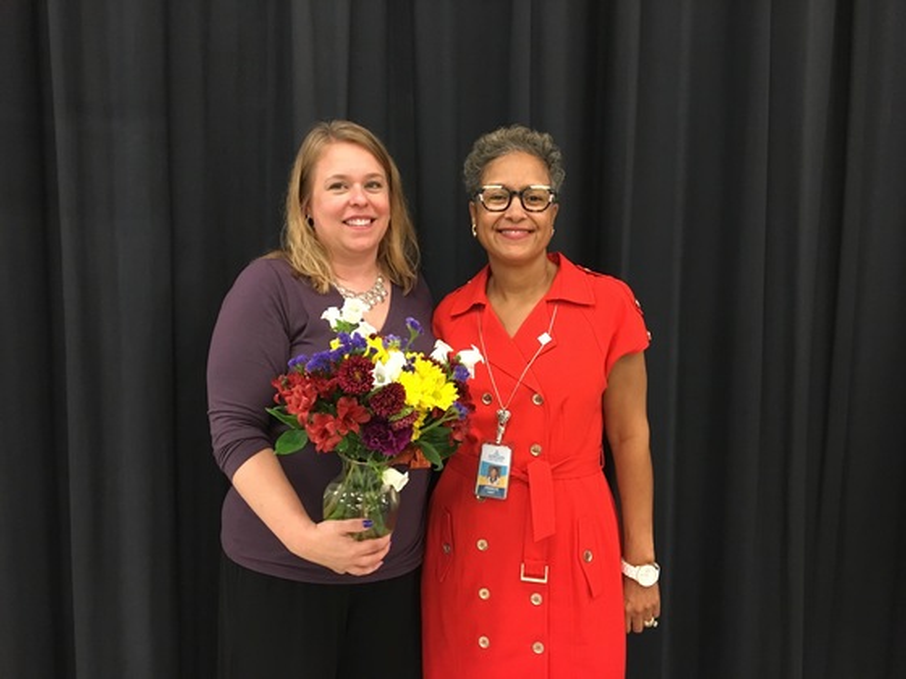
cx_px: 453
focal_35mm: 29
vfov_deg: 48.2
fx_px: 759
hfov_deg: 61.7
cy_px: 340
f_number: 2.2
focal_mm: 4.15
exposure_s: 1/30
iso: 200
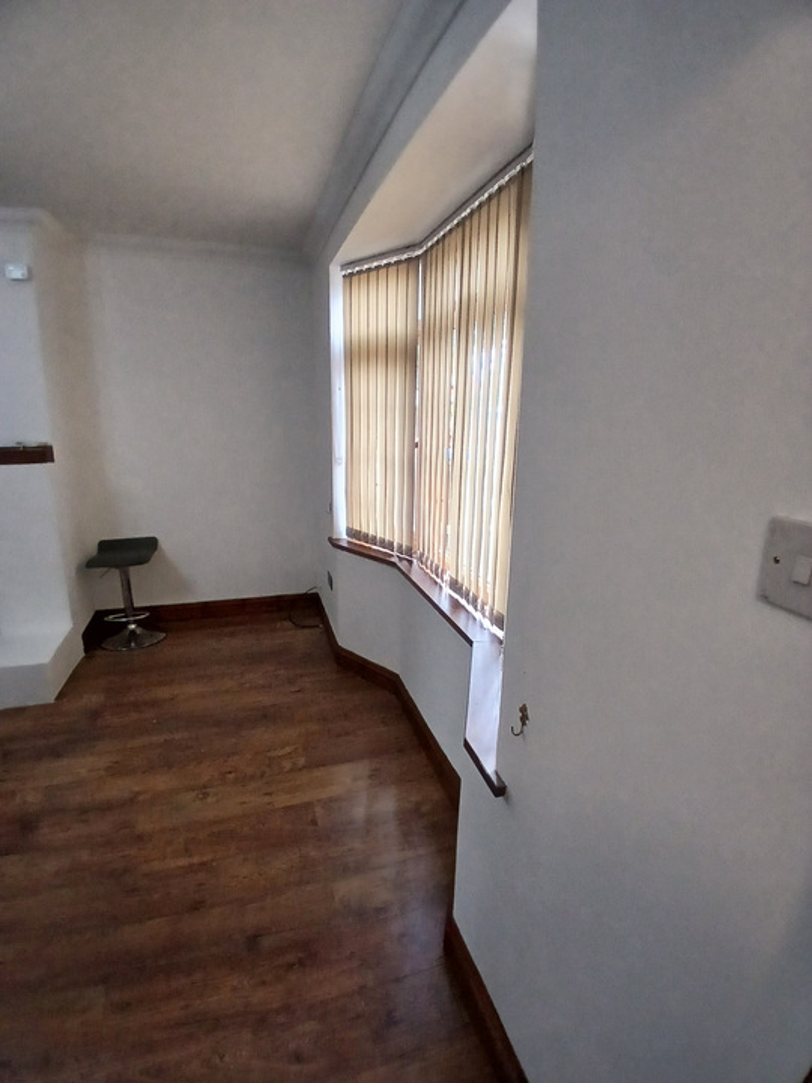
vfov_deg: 91.0
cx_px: 406
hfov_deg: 74.7
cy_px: 542
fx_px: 532
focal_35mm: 17
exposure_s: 1/33
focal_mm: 1.4
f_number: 2.2
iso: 200
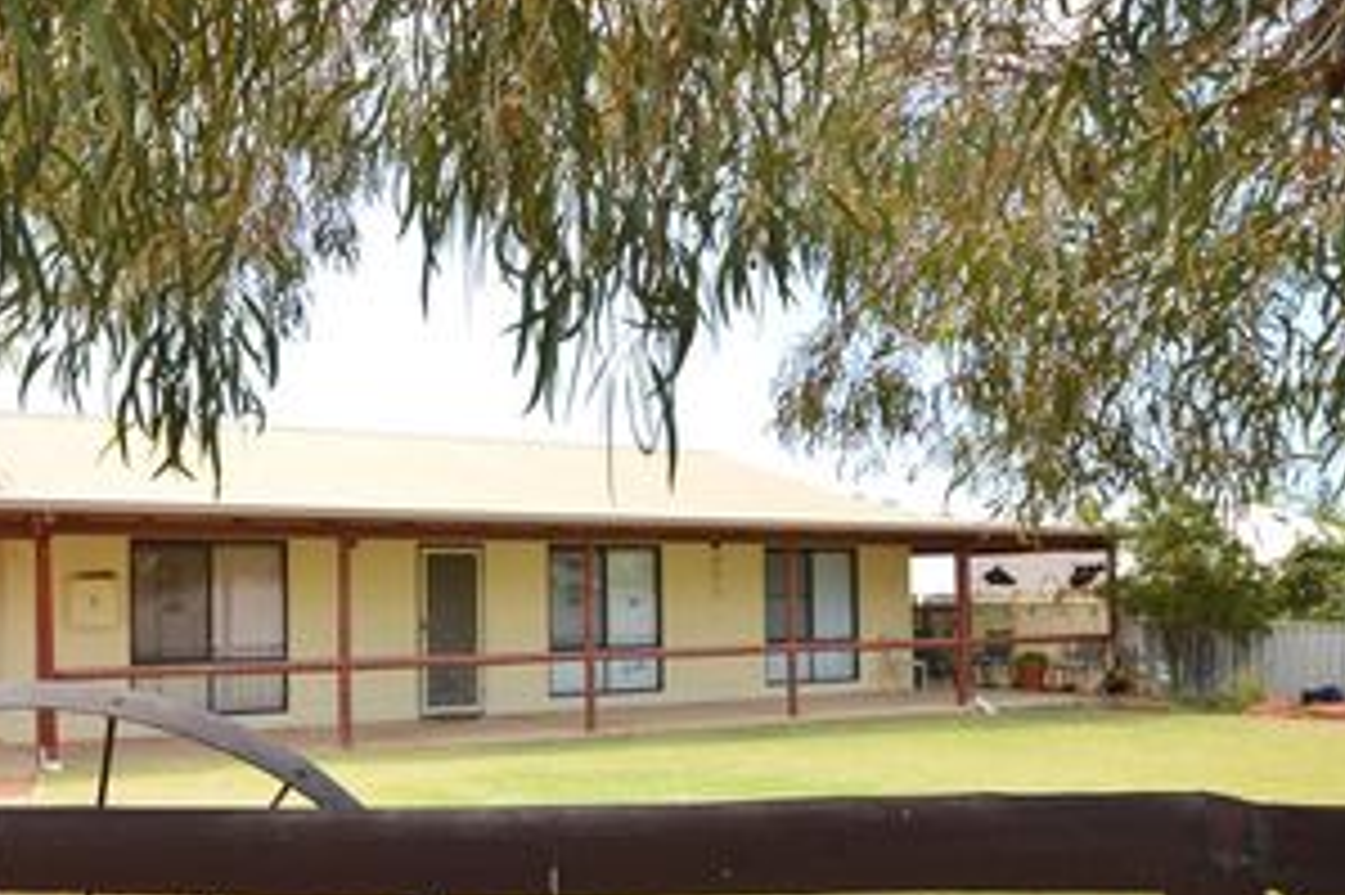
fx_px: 1232
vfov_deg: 39.6
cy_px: 578
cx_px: 427
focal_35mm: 33
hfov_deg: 55.8
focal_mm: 14
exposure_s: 1/160
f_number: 6.3
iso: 100
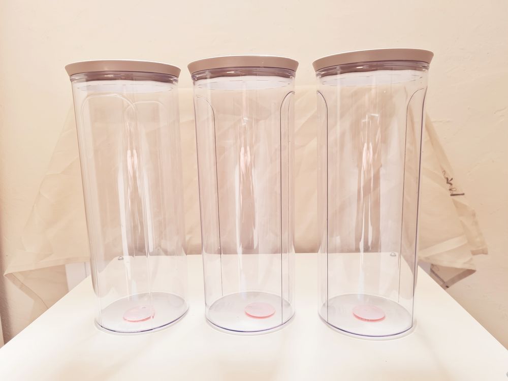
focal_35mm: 26
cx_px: 254
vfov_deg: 53.1
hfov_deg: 67.3
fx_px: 382
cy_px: 190
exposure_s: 1/100
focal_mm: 5.4
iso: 80
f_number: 1.8
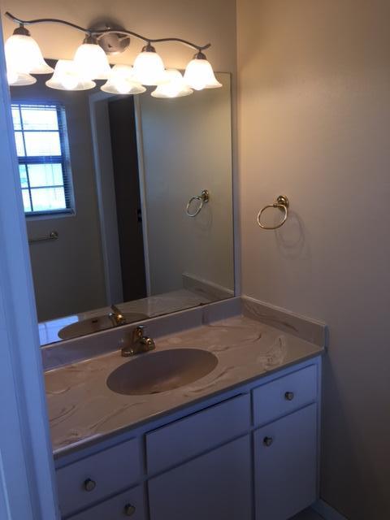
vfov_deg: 61.7
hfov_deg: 48.2
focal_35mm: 29
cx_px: 195
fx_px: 436
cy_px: 260
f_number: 2.2
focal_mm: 4.15
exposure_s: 1/120
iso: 40
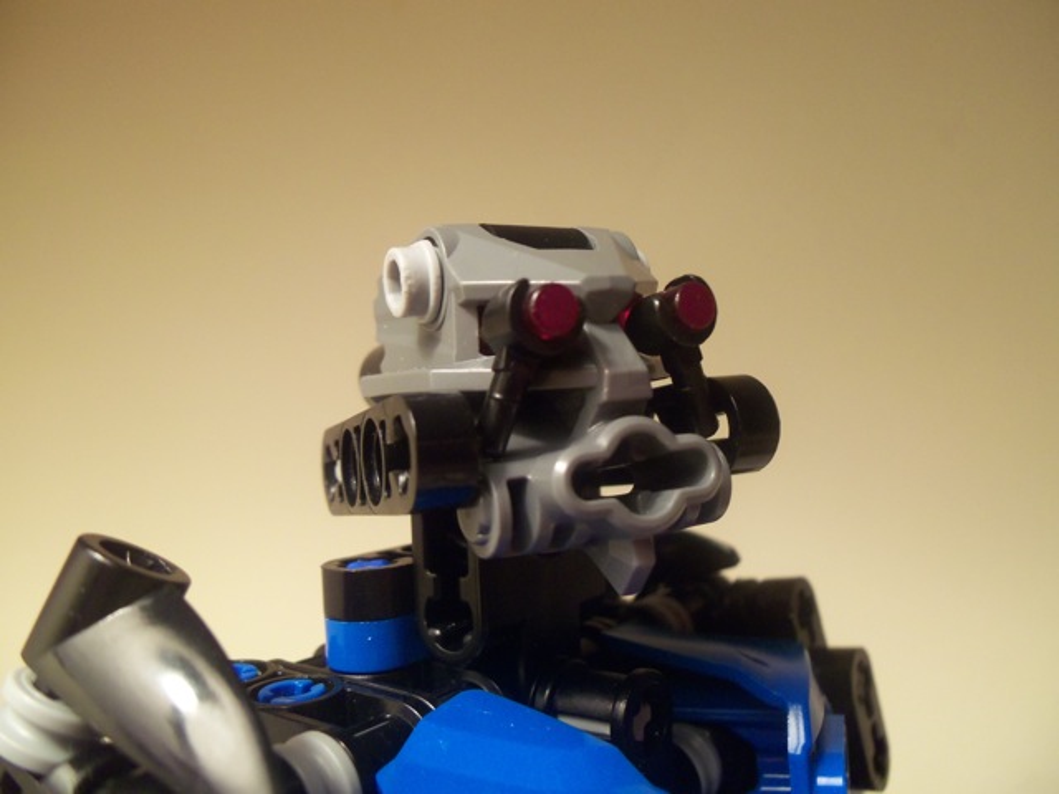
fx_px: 887
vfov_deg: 48.2
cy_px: 397
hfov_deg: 61.7
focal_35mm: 29
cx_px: 530
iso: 125
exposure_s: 1/30
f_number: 3.4
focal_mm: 5.2
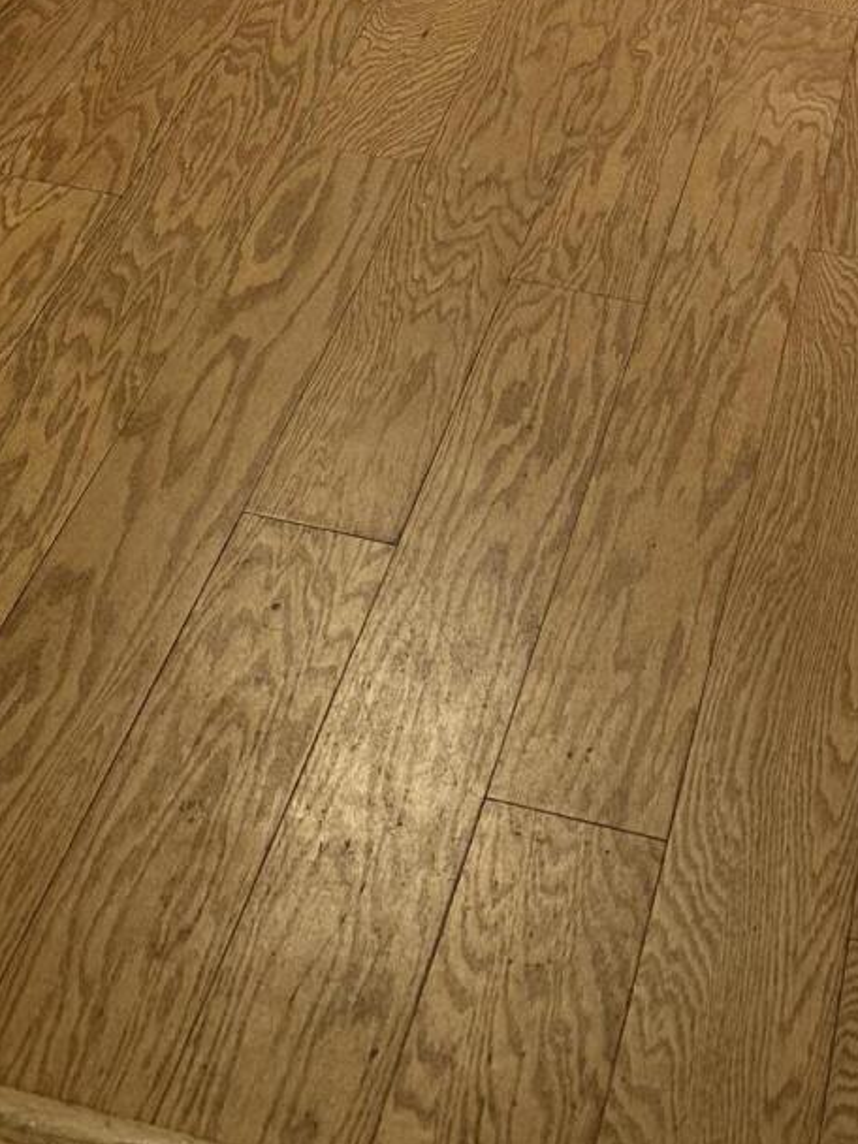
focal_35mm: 79
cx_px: 476
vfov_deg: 20.4
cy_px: -670
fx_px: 2611
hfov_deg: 18.7
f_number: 1.78
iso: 125
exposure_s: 1/60
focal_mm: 6.86
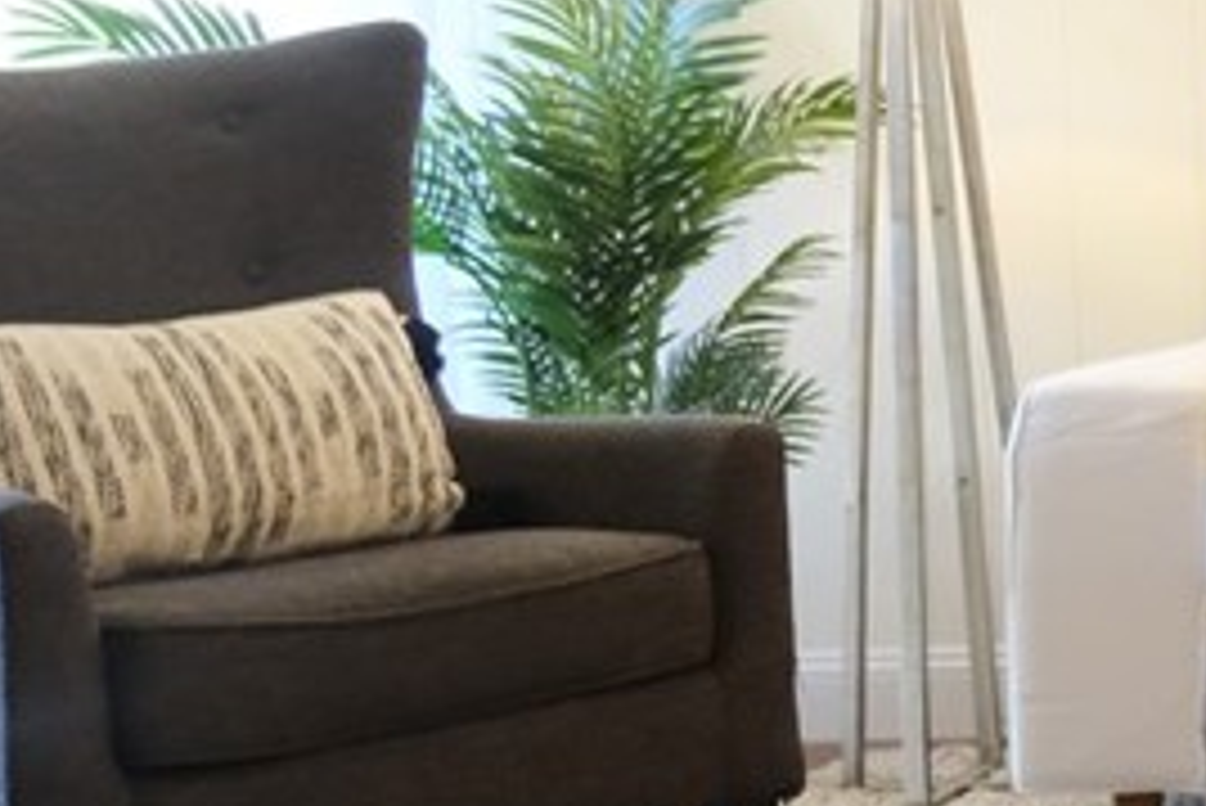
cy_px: 142
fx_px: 2949
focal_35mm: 88
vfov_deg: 15.4
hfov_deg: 20.5
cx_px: 1683
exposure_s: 1/100
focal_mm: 15
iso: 3200
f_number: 3.5
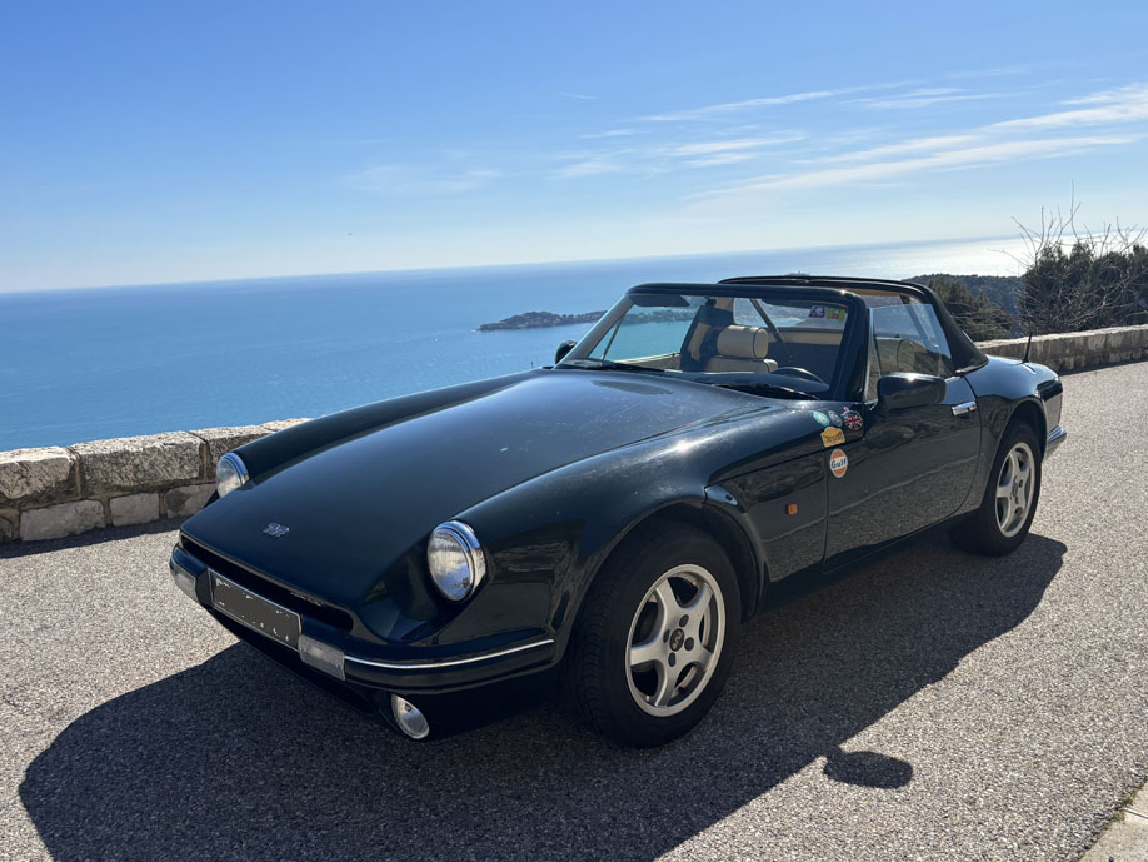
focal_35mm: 29
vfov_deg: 48.2
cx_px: 600
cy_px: 444
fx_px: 962
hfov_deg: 61.6
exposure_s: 1/5618
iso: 50
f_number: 1.6
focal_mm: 5.96
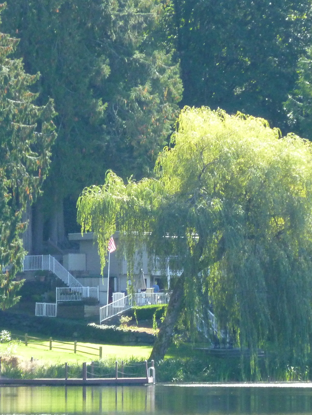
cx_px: 134
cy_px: 233
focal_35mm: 375
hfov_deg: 4.0
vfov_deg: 5.3
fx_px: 4505
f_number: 5.9
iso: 400
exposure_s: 1/125
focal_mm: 36
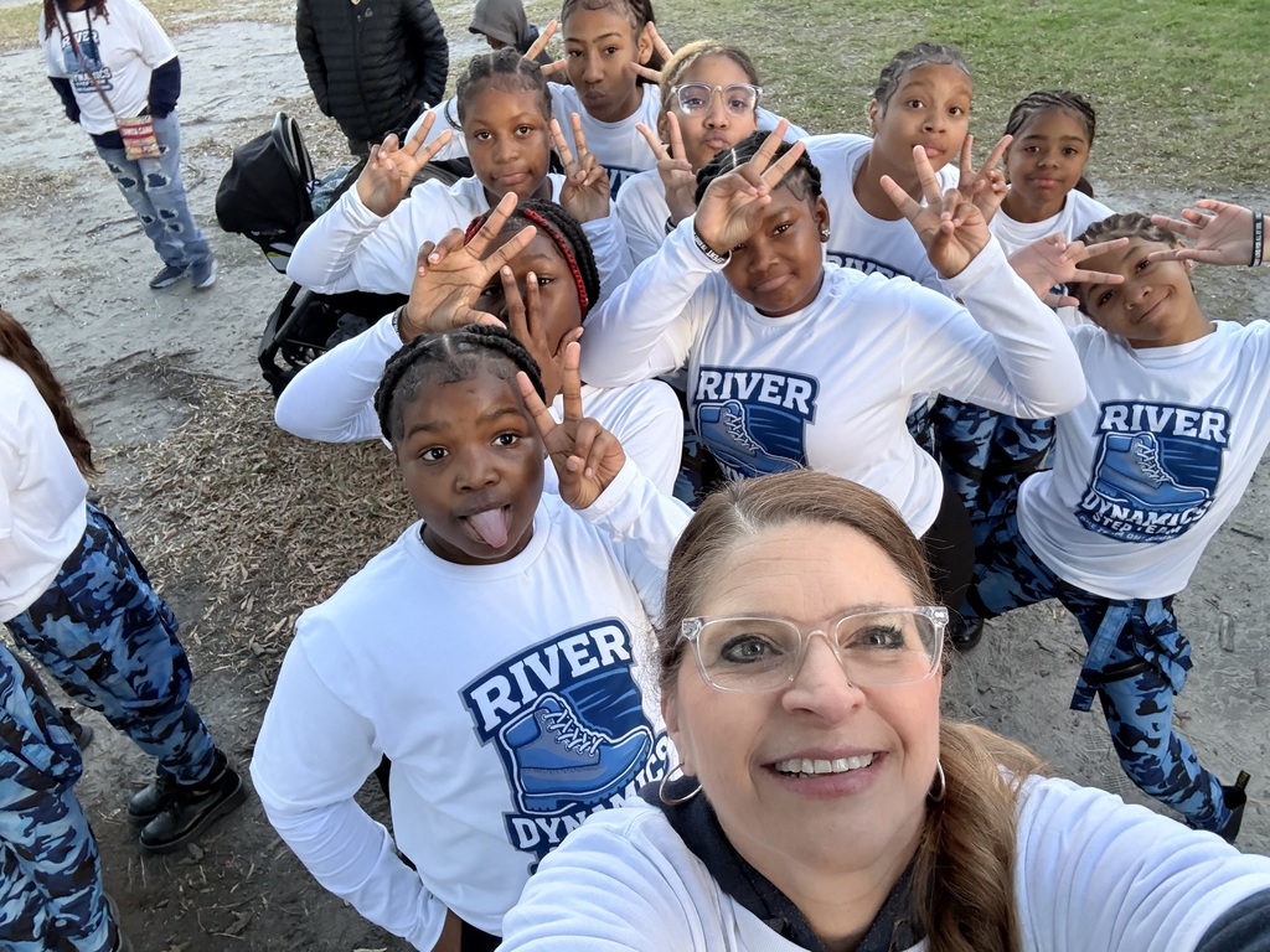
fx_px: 844
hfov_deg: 73.9
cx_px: 635
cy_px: 476
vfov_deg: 58.9
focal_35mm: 23
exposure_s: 1/60
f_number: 1.9
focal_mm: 2.69
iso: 160
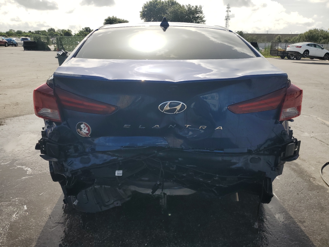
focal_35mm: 26
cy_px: 124
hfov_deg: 67.3
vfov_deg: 53.1
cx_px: 164
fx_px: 247
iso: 50
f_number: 1.5
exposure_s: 1/5000
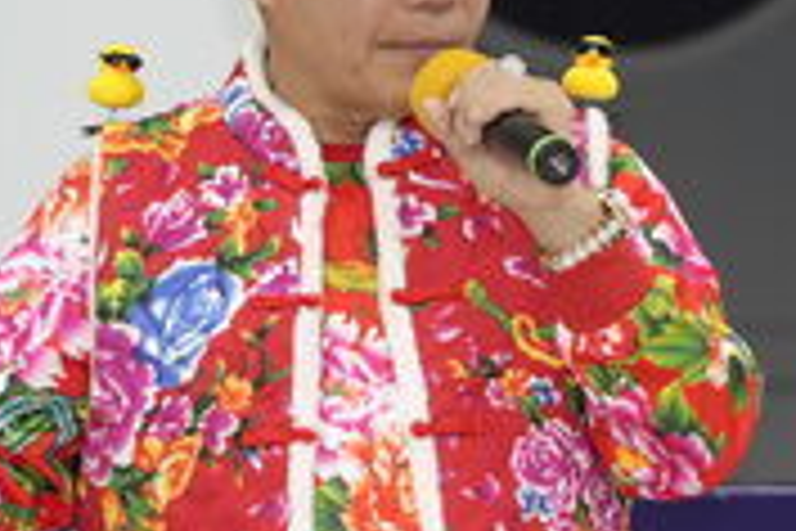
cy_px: 313
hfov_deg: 4.6
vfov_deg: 3.0
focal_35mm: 451
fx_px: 9971
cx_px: 486
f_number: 5.6
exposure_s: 1/200
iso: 5000
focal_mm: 200
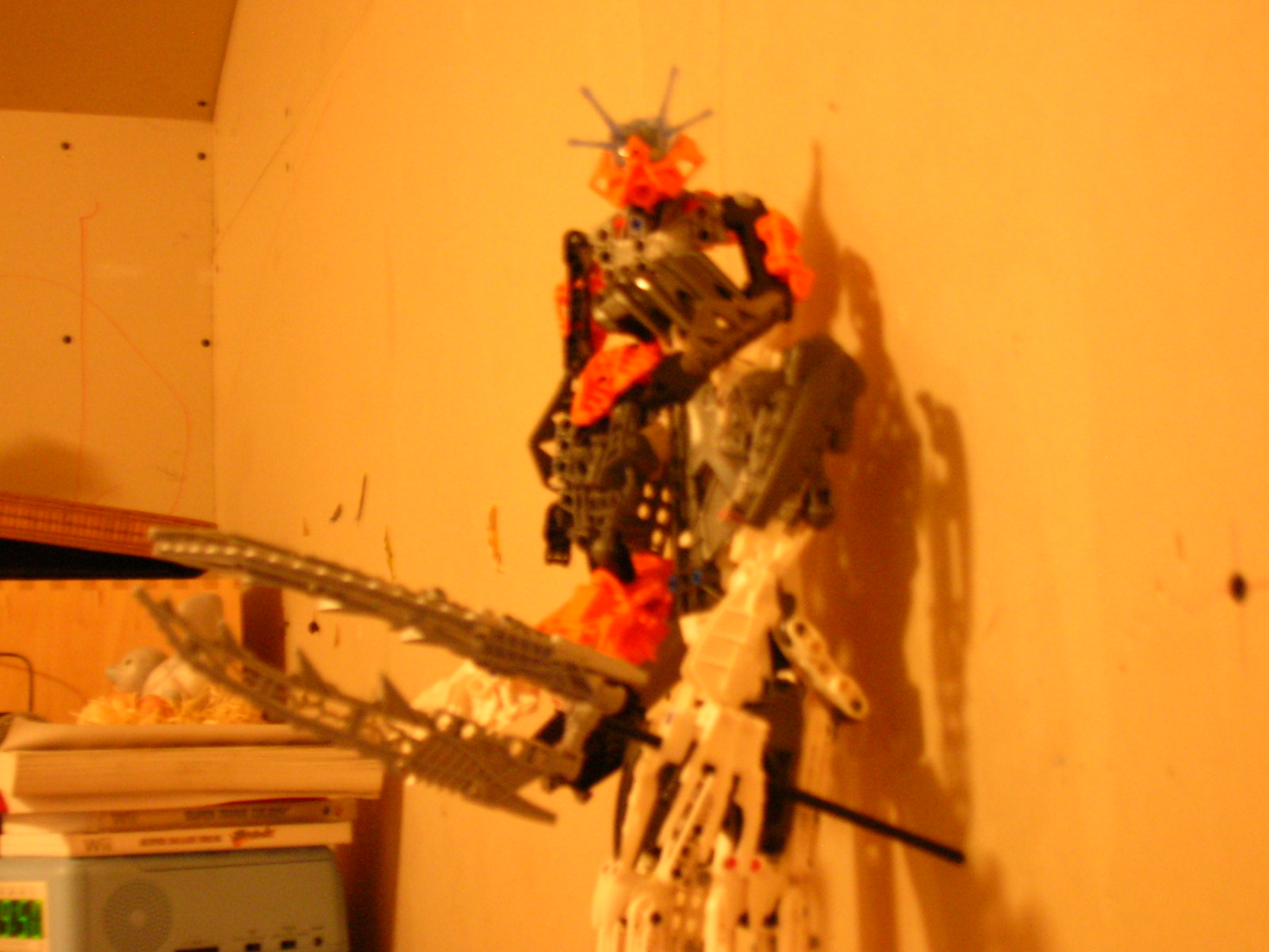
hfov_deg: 33.2
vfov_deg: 25.2
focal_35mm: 58
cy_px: 476
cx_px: 634
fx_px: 2126
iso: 200
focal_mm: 9.7
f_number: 3.5
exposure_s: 1/2.5
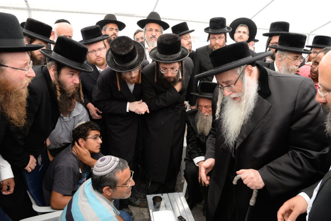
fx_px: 221
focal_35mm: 24
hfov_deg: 73.7
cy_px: 110
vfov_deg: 53.1
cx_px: 166
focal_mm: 24
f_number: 9
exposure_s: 1/200
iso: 1250
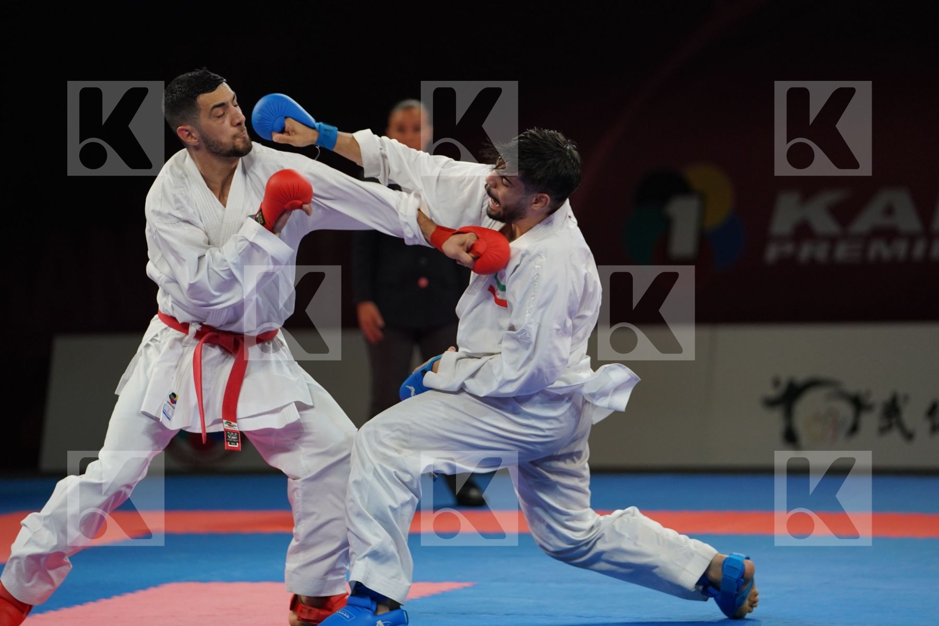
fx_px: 4538
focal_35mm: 174
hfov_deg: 11.8
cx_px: 470
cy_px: 313
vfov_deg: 7.9
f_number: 2.8
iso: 1600
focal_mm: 174
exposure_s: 1/1000
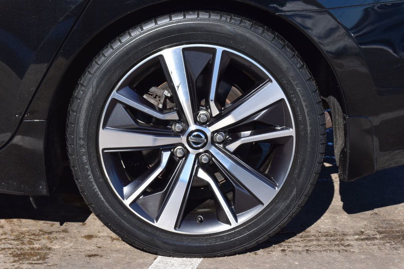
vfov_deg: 16.5
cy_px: 134
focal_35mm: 82
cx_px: 202
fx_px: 925
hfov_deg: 24.6
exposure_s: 1/400
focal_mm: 55
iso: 400
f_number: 11
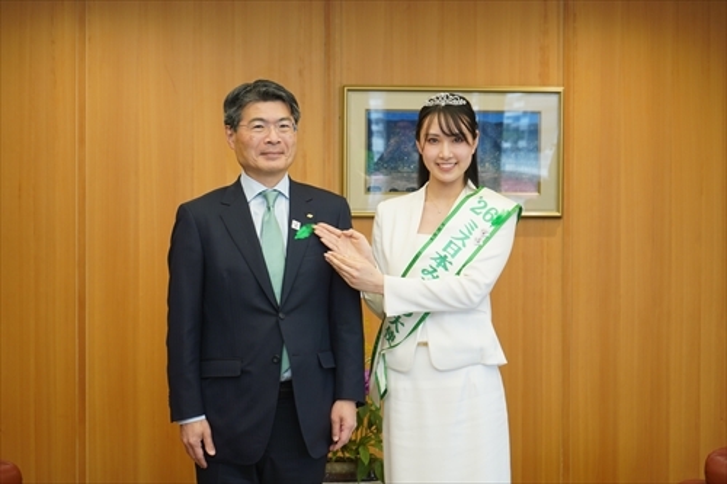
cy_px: 242
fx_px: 1332
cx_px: 364
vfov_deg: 20.6
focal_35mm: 66
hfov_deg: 30.5
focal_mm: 66
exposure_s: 1/80
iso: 500
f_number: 5.6
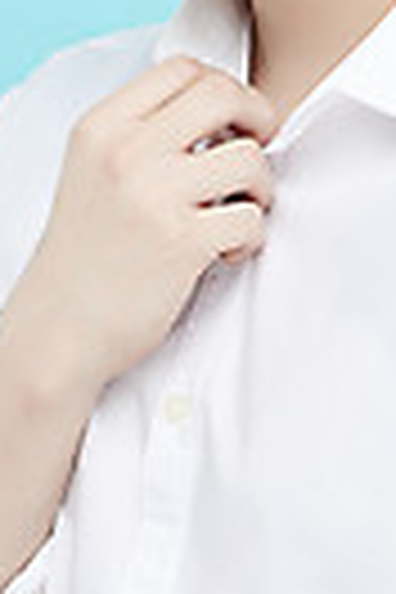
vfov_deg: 3.4
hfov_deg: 2.3
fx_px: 9998
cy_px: -158
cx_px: 367
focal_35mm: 606
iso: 64
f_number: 7.1
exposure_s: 1/125
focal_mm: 200
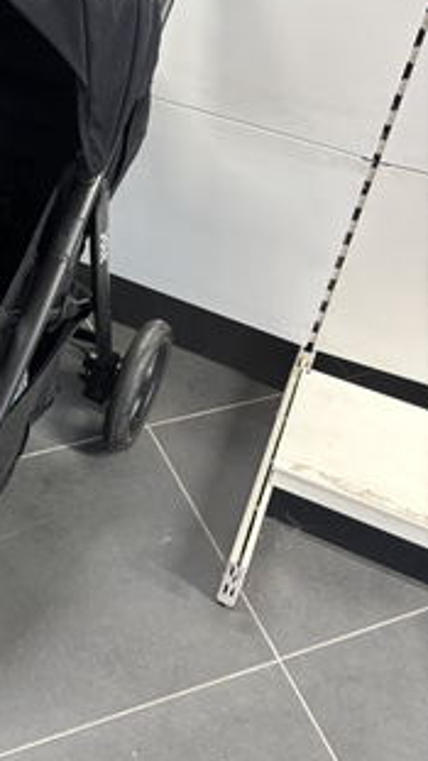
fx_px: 827
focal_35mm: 41
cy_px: 240
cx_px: 17
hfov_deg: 27.6
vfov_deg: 48.4
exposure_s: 1/50
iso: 160
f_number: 1.6
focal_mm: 5.96
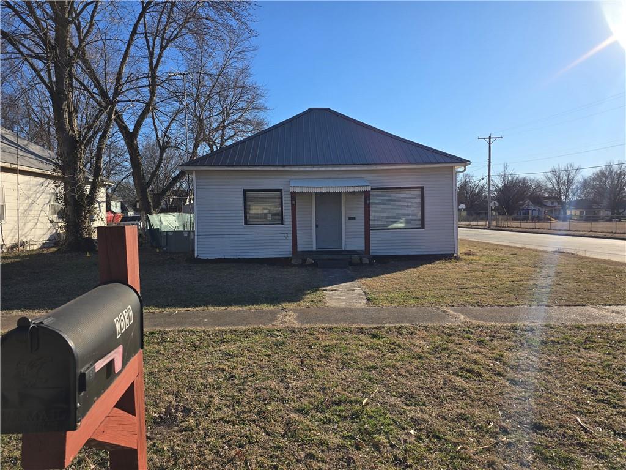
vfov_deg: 58.9
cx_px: 313
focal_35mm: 23
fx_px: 416
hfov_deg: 73.9
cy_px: 235
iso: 12
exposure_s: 1/769
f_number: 1.7
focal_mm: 6.3
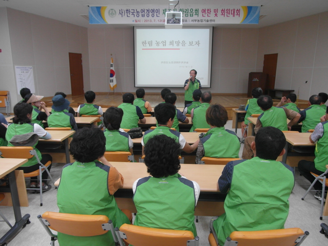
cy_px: 123
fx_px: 227
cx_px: 164
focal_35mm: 24
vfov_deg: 56.8
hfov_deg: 71.6
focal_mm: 5.2
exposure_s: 1/30
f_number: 2.3
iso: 200
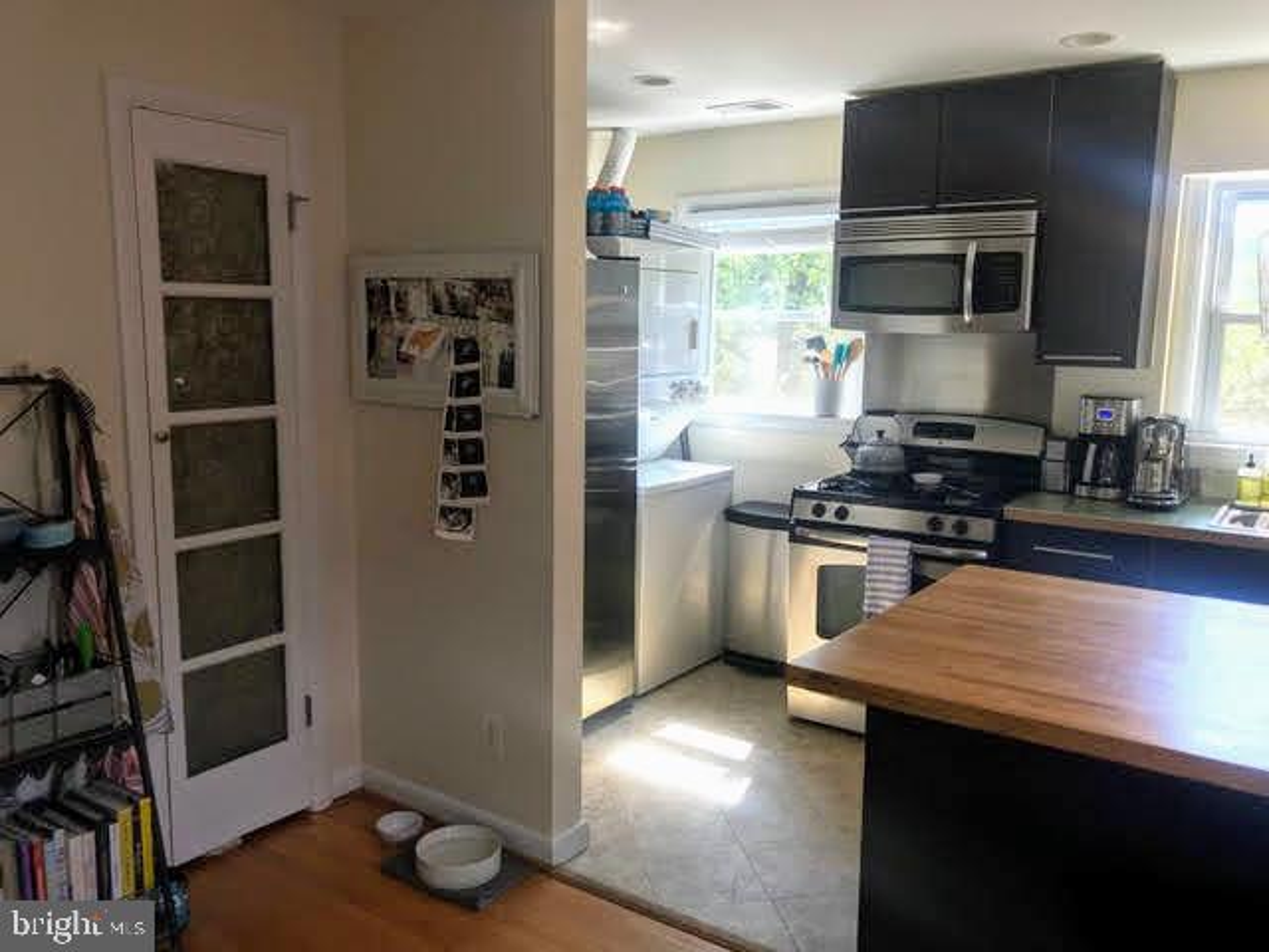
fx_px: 1026
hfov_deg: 63.4
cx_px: 634
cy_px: 476
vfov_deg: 49.7
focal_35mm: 28
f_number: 1.8
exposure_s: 1/60
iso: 25
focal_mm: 3.99
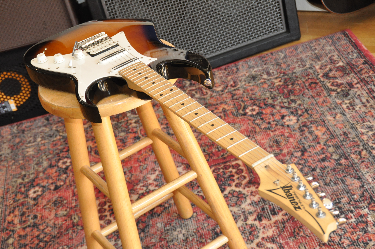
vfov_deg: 18.9
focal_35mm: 72
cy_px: 124
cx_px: 188
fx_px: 749
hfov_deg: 28.1
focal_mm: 48
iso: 2000
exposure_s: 1/200
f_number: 7.1
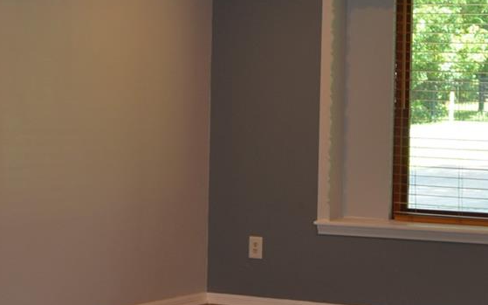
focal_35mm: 127
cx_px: 218
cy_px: 128
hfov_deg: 16.4
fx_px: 1689
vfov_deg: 10.3
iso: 400
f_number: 3.5
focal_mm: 34
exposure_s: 1/125
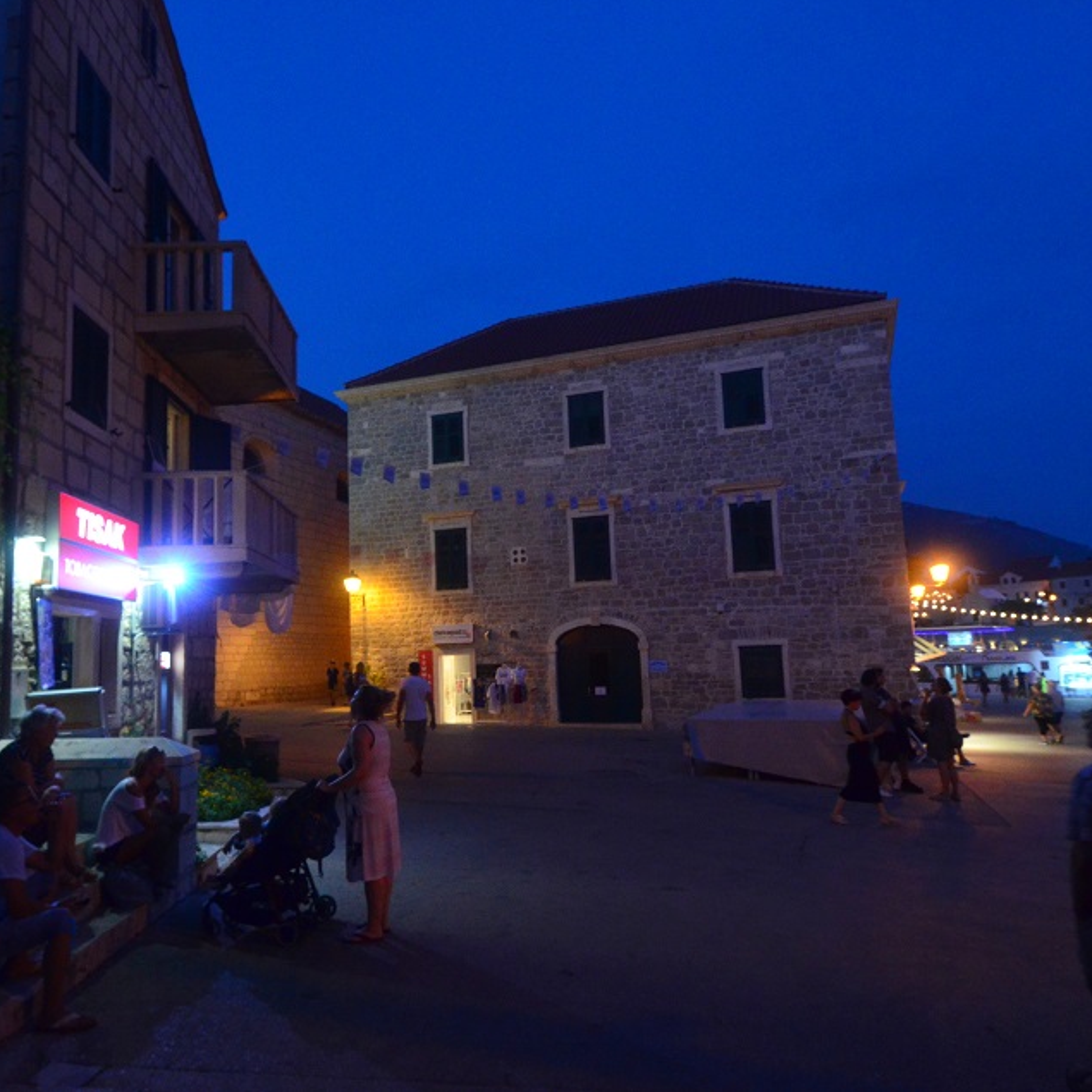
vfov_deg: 65.0
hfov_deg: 64.7
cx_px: 467
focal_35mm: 24
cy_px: 529
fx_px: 857
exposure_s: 1/30
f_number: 5.6
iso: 2000
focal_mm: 12
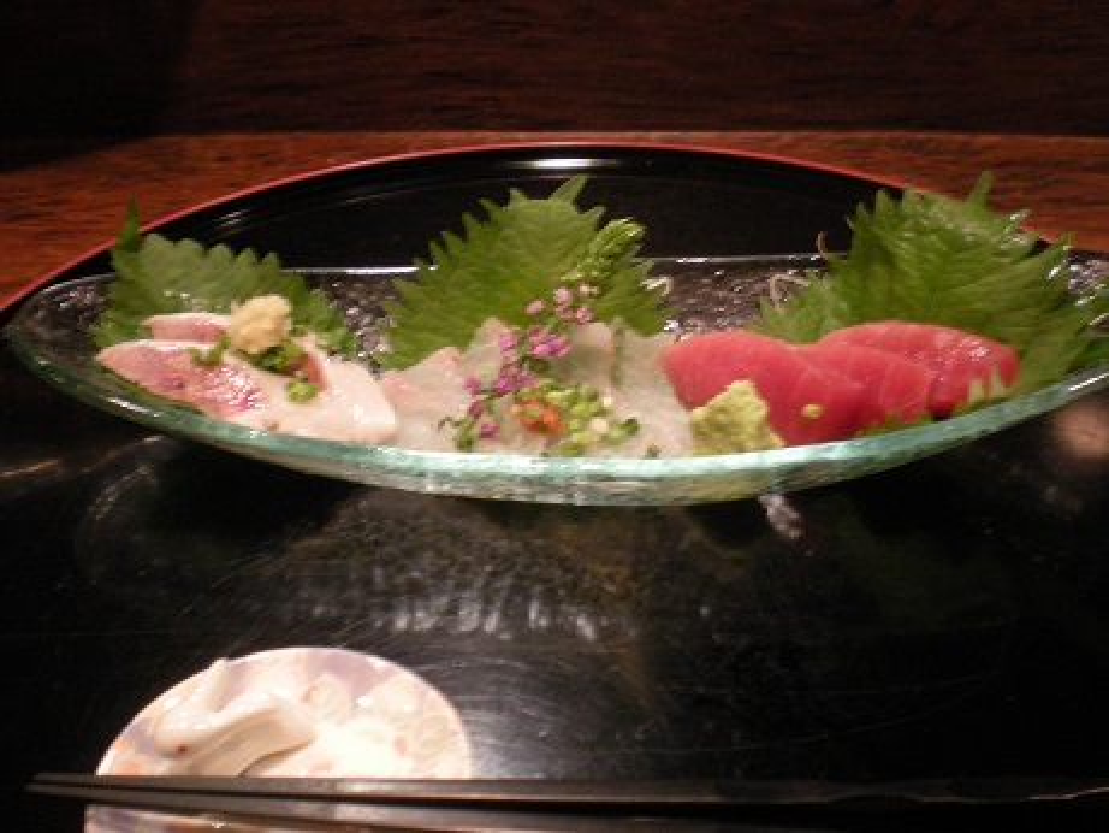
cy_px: 416
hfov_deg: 49.0
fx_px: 1218
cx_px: 554
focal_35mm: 38
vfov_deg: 37.7
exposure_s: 1/7.7
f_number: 3.1
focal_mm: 6.3
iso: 400
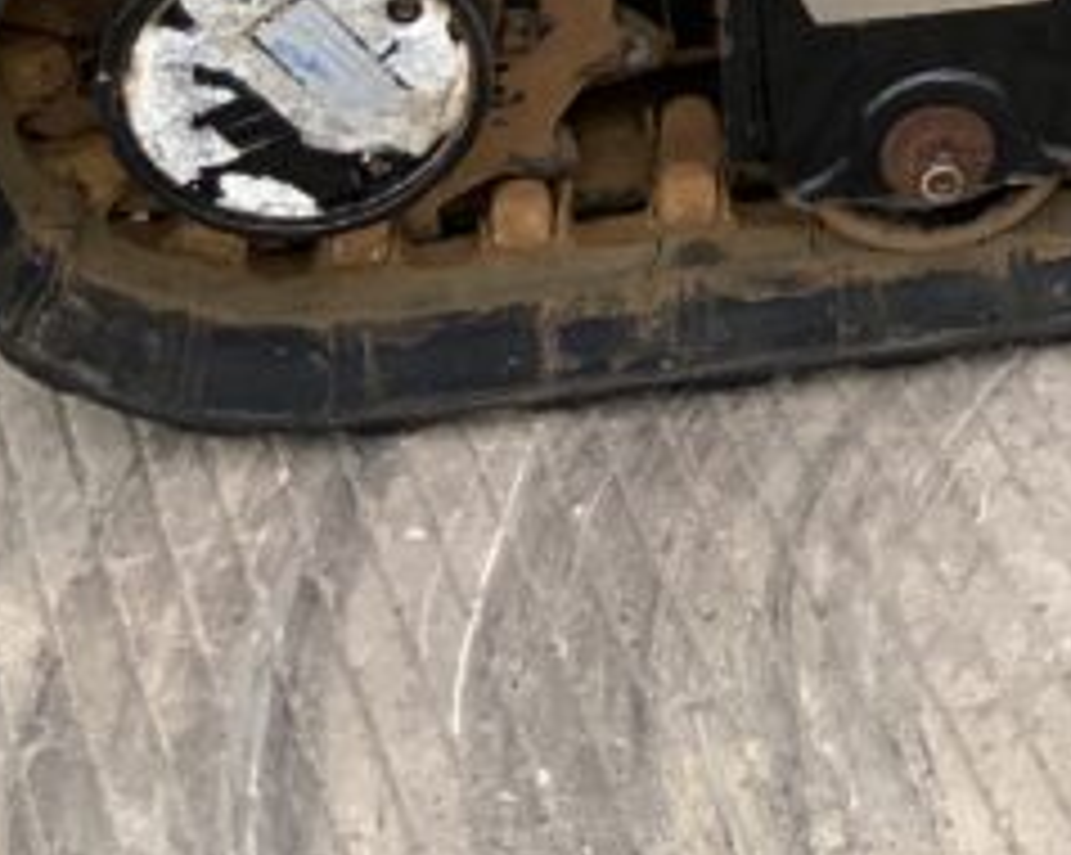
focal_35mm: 122
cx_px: 1660
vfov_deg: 11.6
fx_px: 3864
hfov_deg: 14.6
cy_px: -706
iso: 16
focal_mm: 3
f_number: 1.8
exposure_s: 1/804
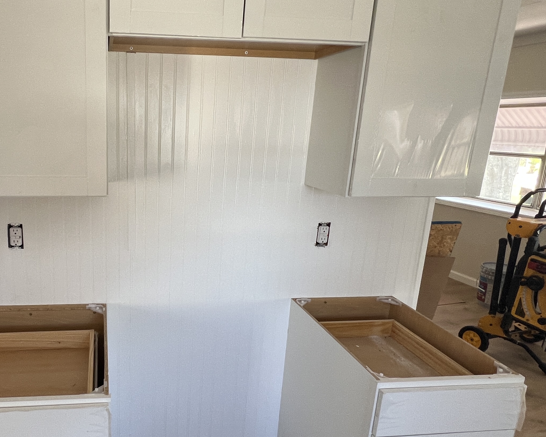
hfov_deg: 64.9
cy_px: 231
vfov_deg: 56.7
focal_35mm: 25
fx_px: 404
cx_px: 152
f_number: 1.8
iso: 80
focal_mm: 1.57
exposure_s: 1/99
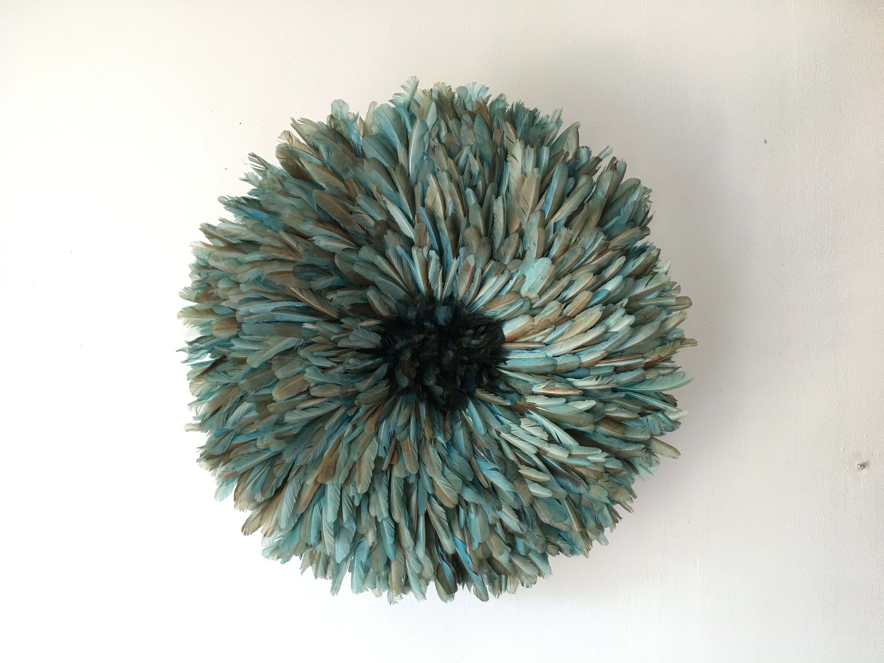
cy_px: 332
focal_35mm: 29
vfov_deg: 48.2
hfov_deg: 61.7
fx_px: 741
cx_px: 442
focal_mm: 4.15
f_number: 2.2
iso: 40
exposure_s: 1/17
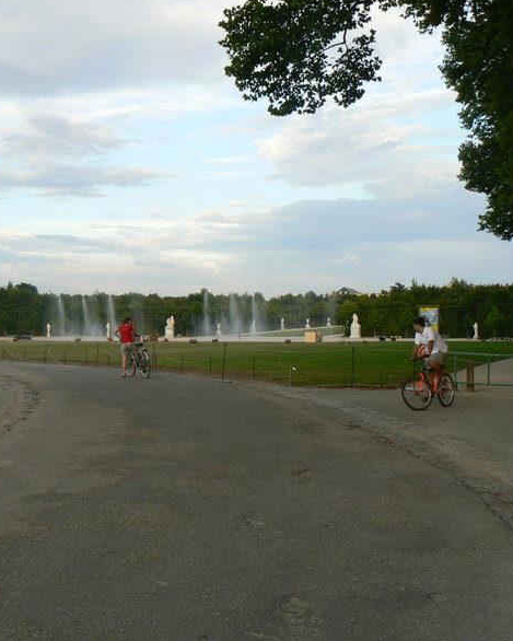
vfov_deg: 38.8
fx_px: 911
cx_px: 177
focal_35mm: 48
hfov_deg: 31.3
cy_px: 316
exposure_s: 1/160
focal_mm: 6
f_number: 5.6
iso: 80
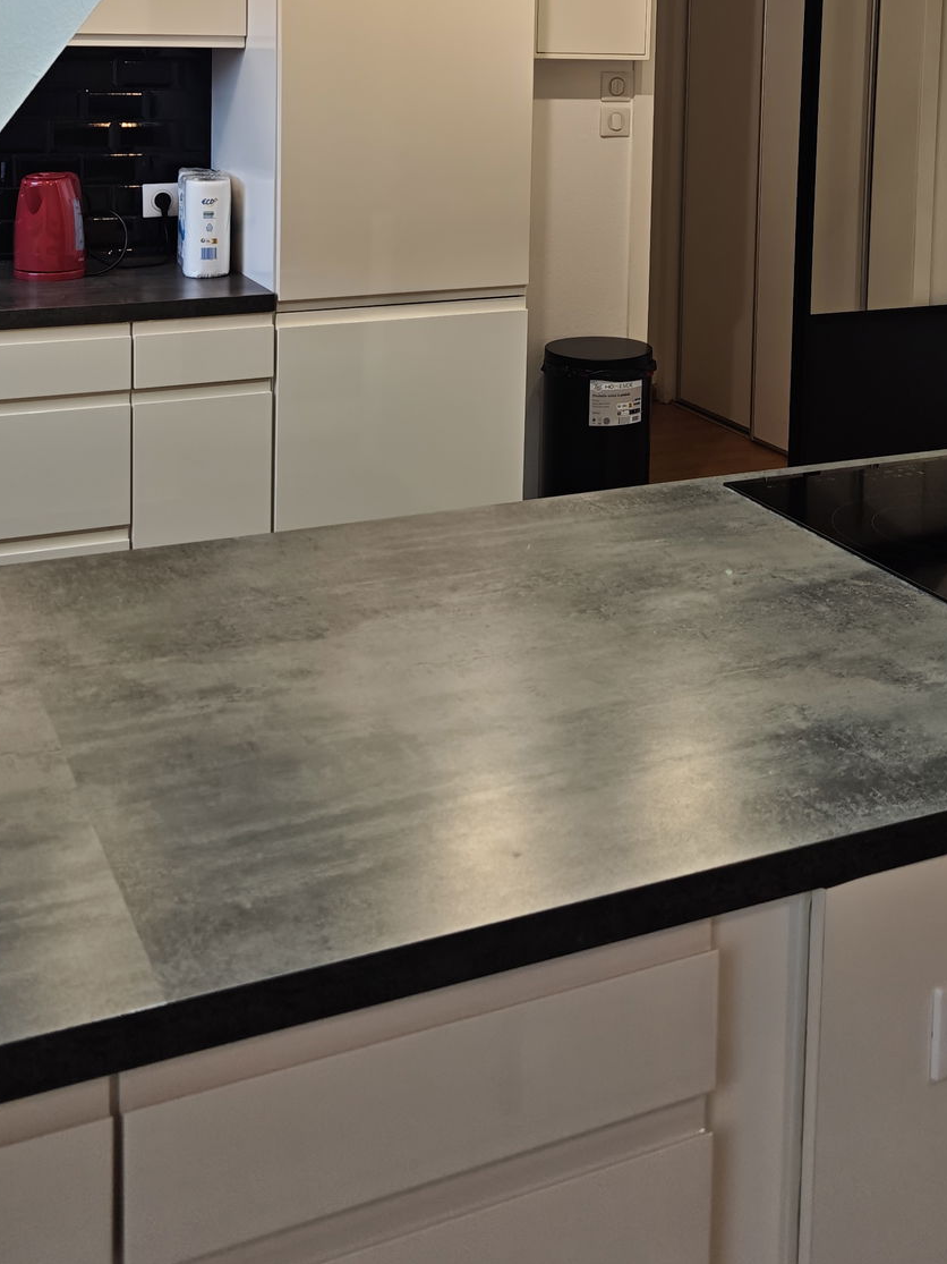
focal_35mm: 44
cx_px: 635
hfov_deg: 32.6
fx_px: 1605
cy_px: 164
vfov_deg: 40.2
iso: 100
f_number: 1.62
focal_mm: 6.55
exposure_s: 1/100
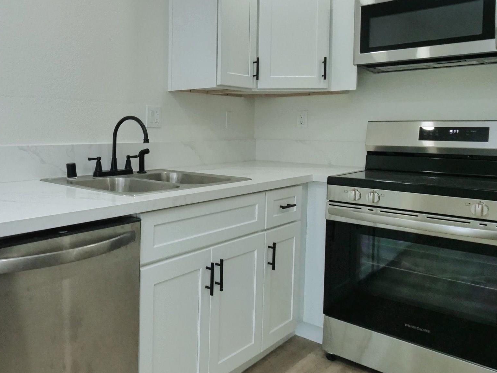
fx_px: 402
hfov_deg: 57.4
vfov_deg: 49.4
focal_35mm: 28
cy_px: 144
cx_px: 81
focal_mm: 7
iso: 800
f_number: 5.6
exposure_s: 1/160
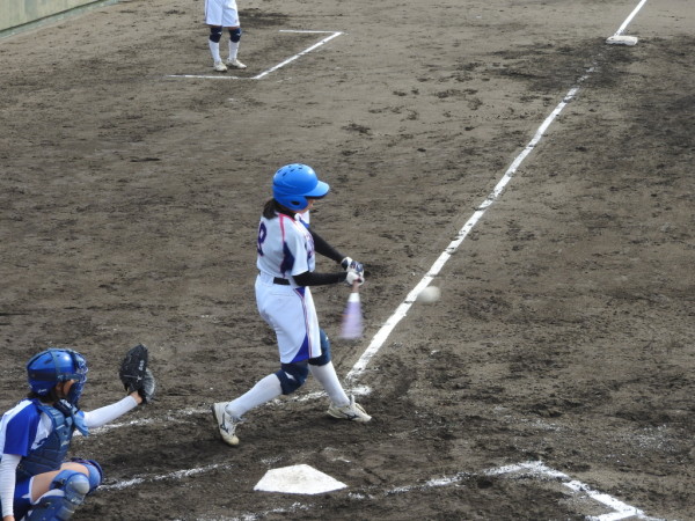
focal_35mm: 105
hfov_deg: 18.7
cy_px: 260
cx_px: 348
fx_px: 2108
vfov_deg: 14.1
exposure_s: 1/250
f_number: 4.8
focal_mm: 18.8
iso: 100
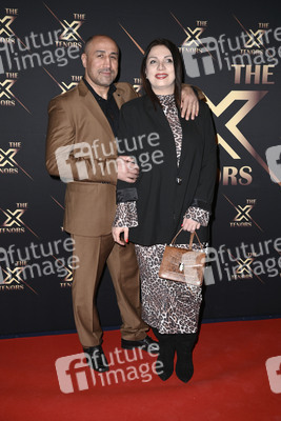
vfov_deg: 43.6
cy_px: 210
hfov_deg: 29.9
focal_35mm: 45
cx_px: 140
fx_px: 526
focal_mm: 45
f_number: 5
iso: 200
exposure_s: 1/200
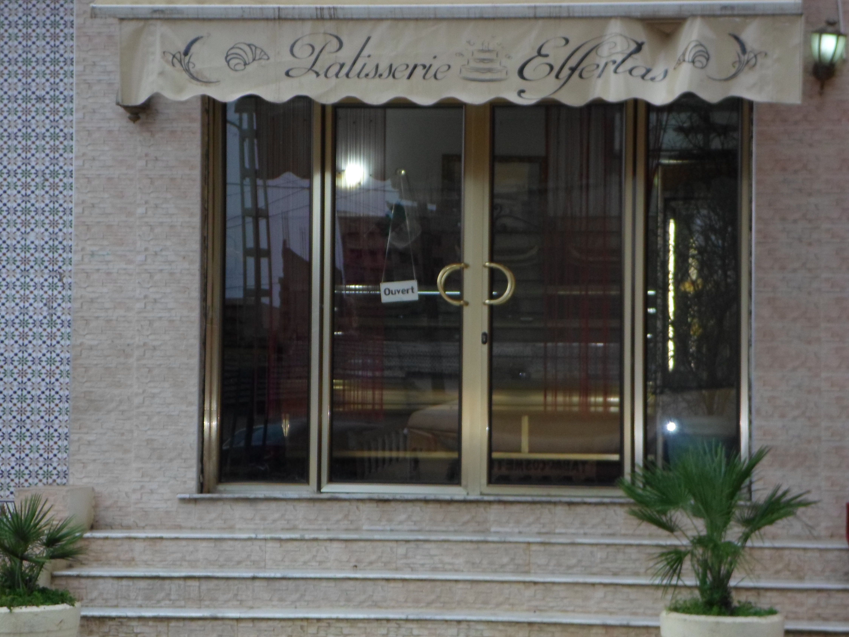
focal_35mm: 101
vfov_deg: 14.6
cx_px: 422
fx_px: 2477
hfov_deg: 19.4
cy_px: 316
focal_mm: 18
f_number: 5.2
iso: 160
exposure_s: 1/60
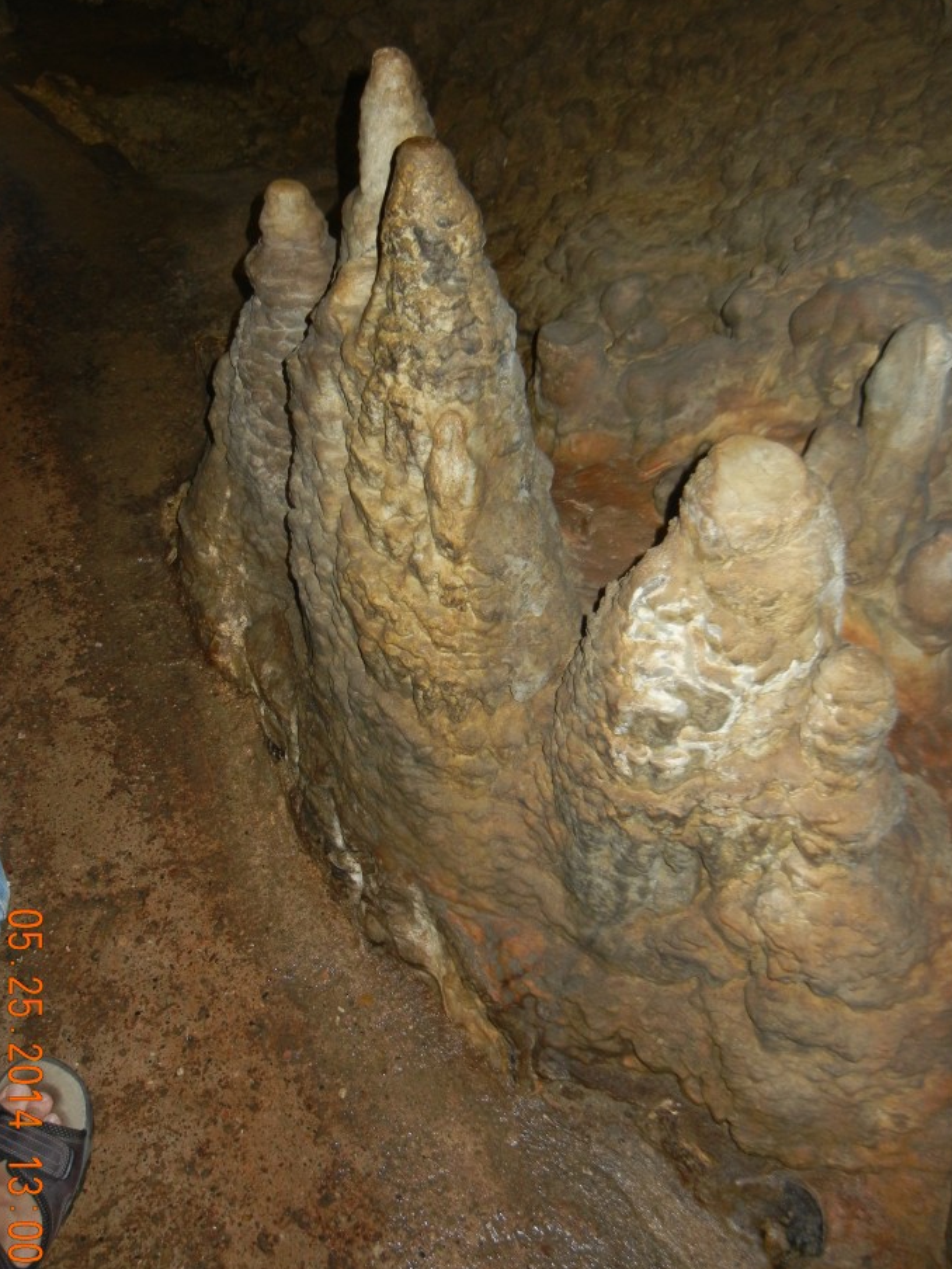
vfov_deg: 54.0
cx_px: 452
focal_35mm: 34
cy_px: 632
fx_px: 1247
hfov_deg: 41.8
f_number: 3.5
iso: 200
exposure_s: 1/30
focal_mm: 5.4
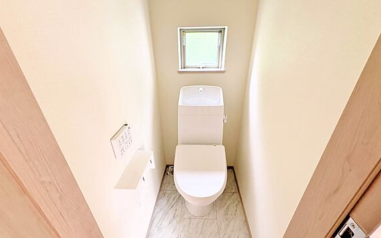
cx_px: 191
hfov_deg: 97.8
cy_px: 145
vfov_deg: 70.4
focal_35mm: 16
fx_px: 166
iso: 320
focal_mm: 2.22
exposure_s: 1/60
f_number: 2.2
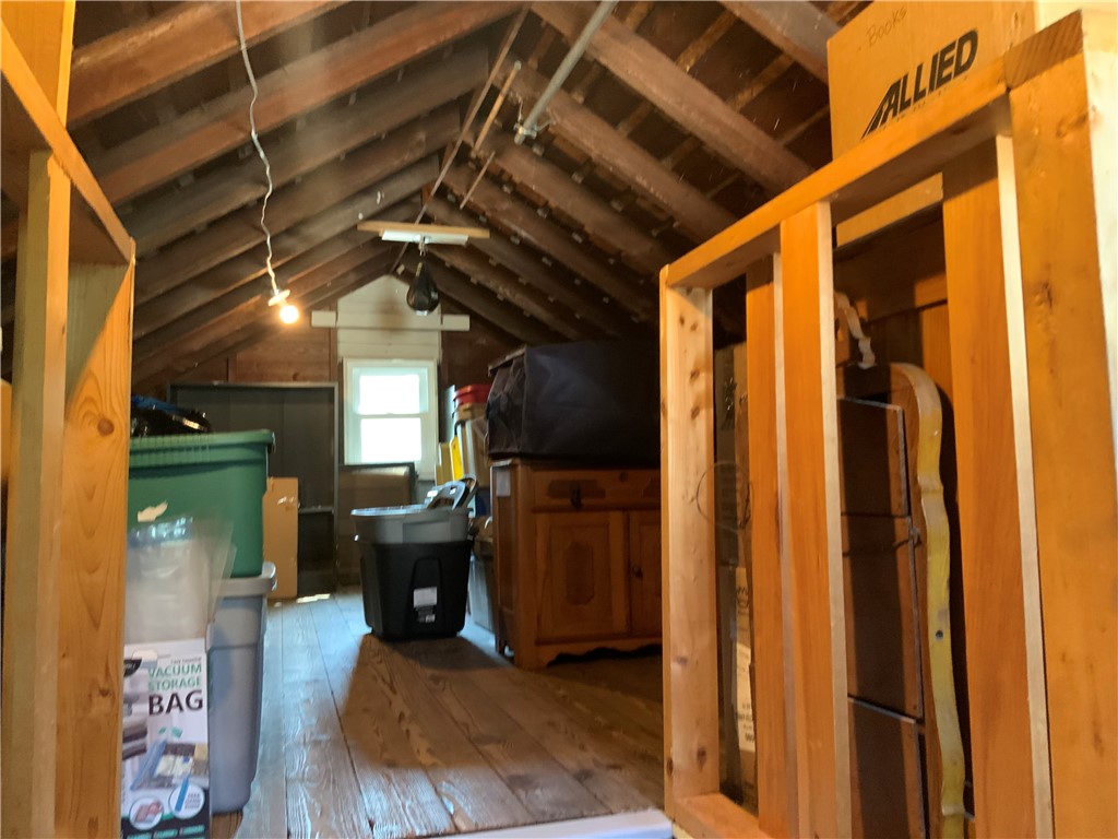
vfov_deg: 48.2
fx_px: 937
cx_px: 559
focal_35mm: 29
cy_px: 420
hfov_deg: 61.7
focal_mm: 3
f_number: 1.8
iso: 250
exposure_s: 1/30
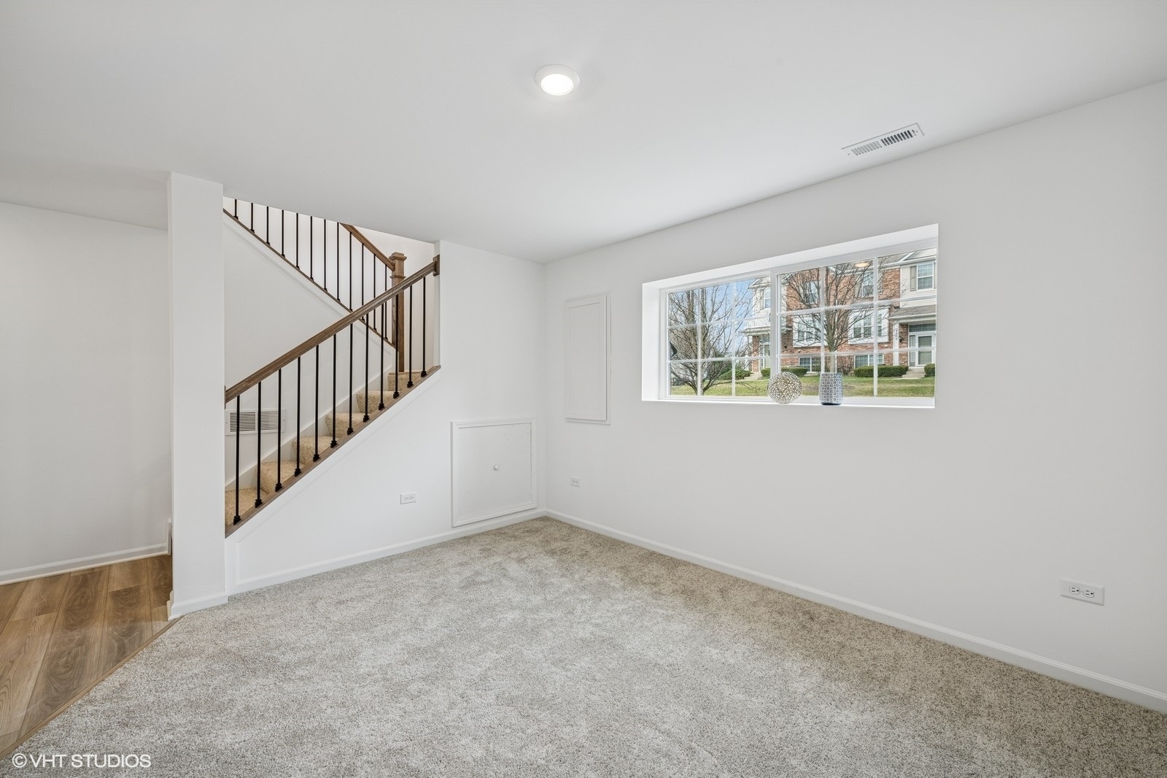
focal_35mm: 14
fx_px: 454
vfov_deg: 81.2
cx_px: 584
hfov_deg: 104.3
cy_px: 389
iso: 200
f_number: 9.5
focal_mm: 14
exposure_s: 1/30
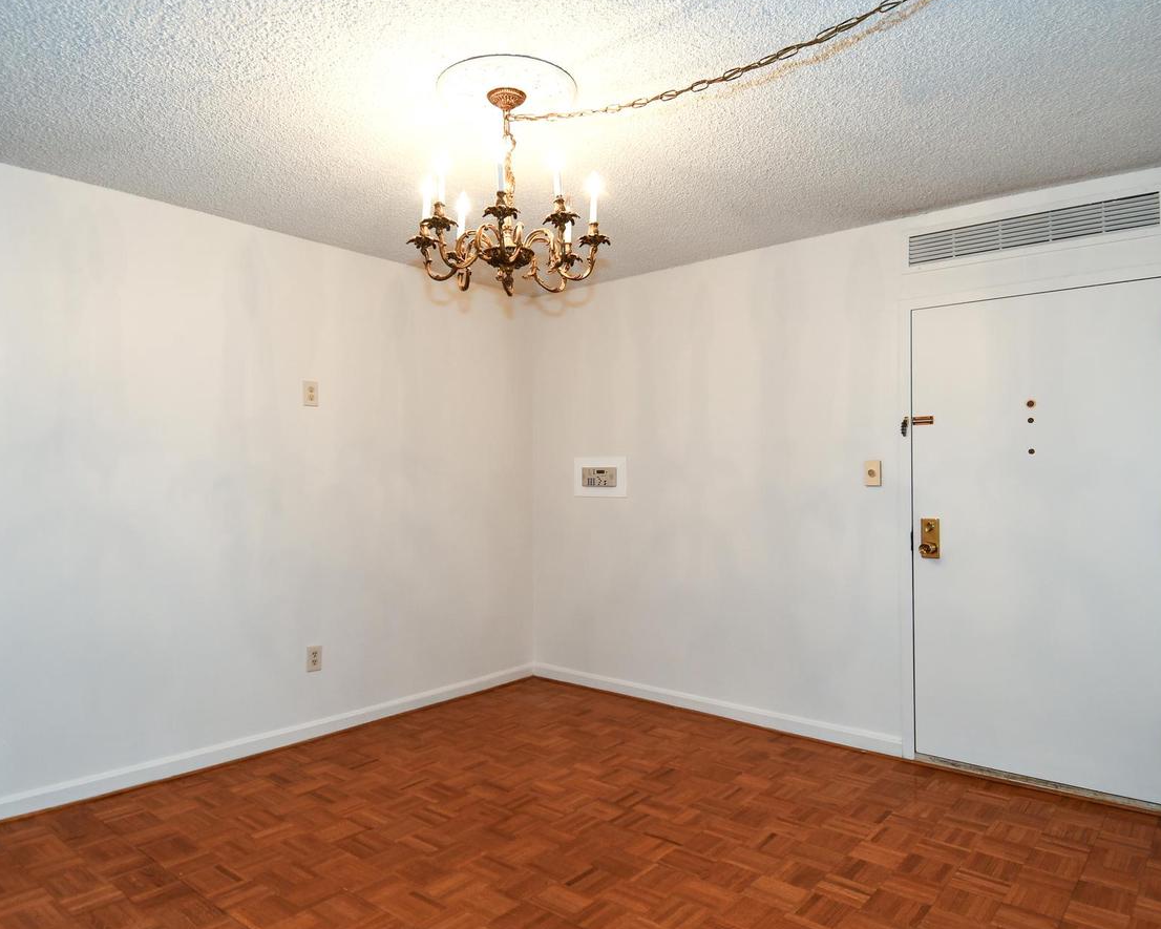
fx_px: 756
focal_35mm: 22
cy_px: 494
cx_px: 515
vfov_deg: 63.1
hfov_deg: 74.8
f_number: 4
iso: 360
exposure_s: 1/60
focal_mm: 12
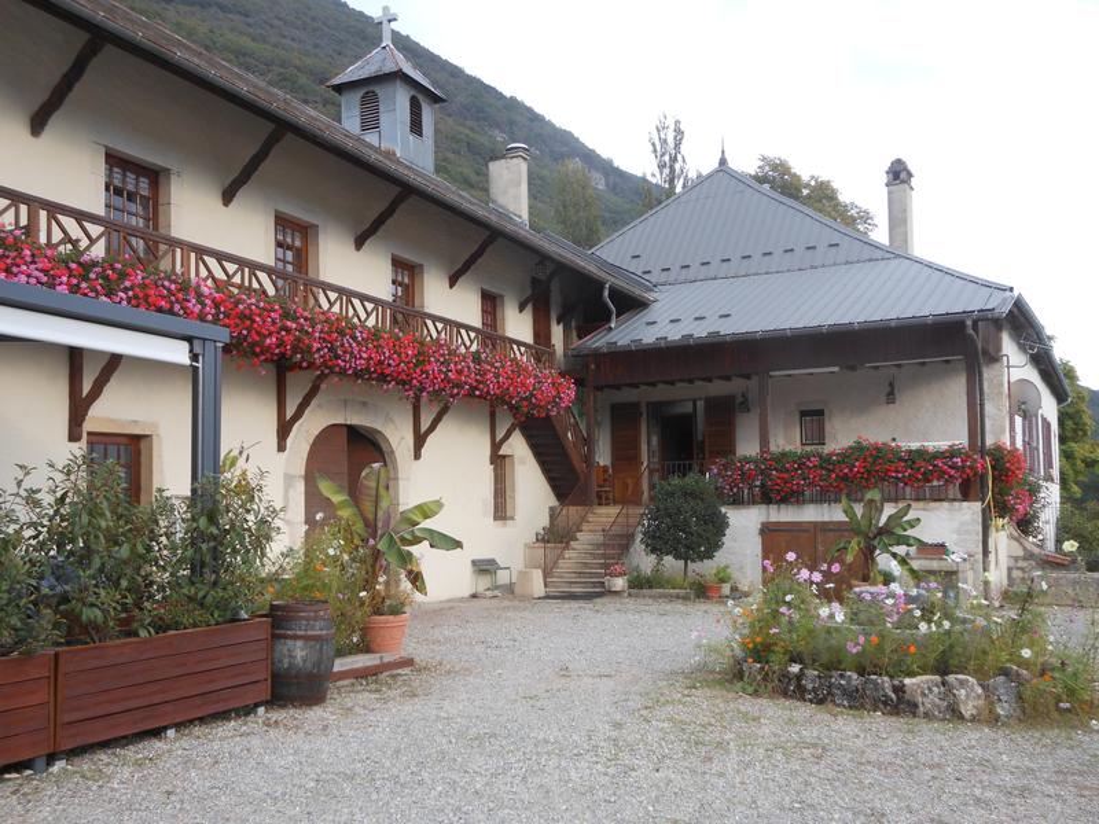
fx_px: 1048
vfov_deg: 42.9
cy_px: 412
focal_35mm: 33
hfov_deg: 55.4
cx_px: 550
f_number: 3.5
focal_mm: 6
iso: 80
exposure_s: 1/50
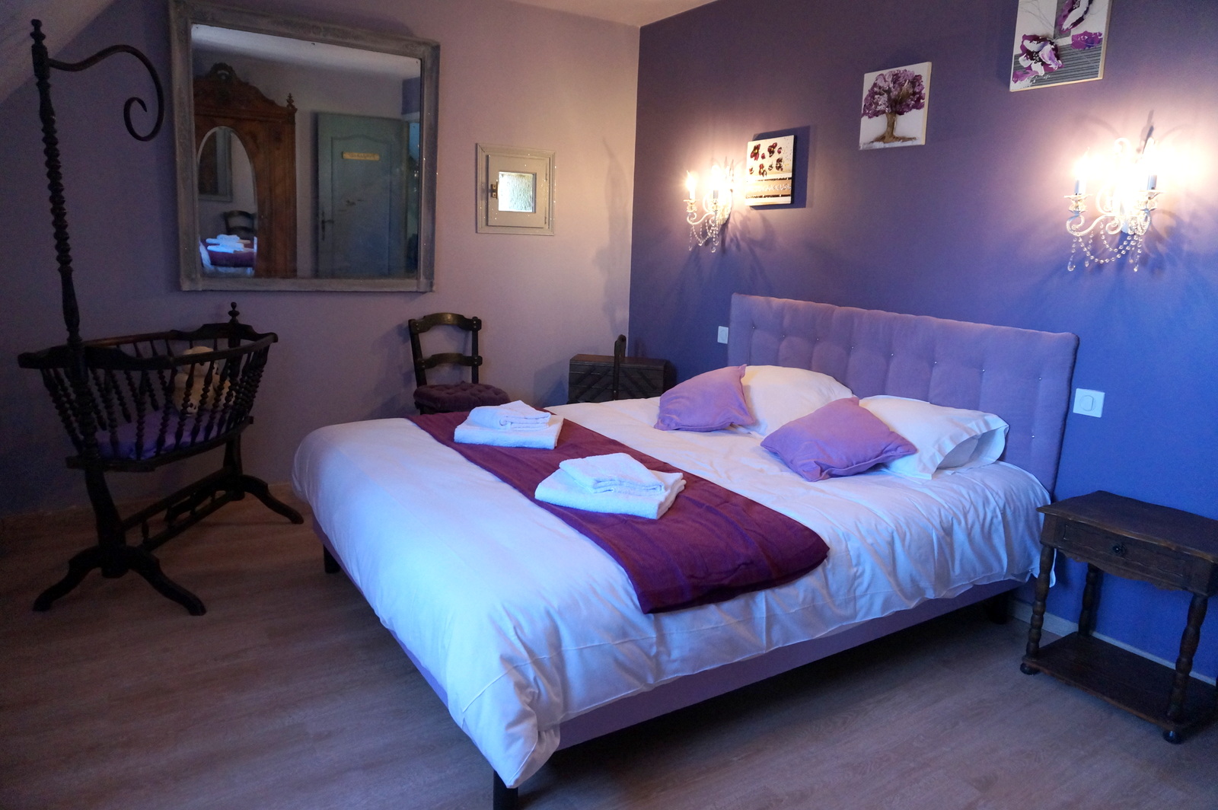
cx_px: 609
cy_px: 405
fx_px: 811
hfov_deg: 73.8
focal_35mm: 24
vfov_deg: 53.1
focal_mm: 16
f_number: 3.5
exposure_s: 1/160
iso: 1600
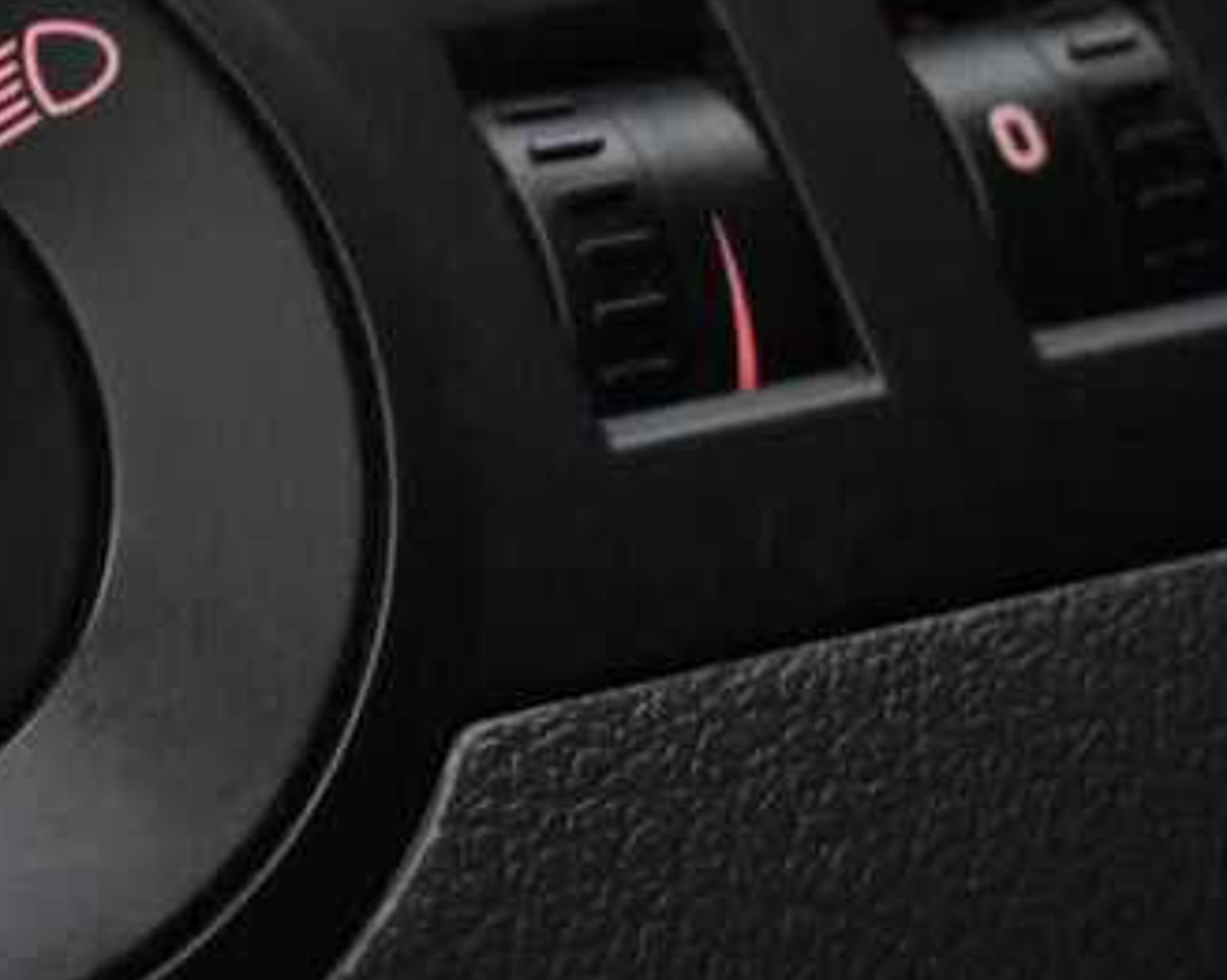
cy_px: 314
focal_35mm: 147
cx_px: -15
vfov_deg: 10.5
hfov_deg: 12.9
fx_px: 5335
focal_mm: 38
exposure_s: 1/50
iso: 2000
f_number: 4.8
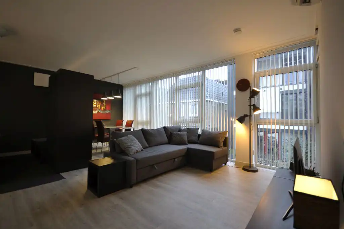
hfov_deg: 100.5
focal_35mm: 15
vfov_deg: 77.2
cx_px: 172
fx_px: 143
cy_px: 114
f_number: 4
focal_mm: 10
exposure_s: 1/2.5
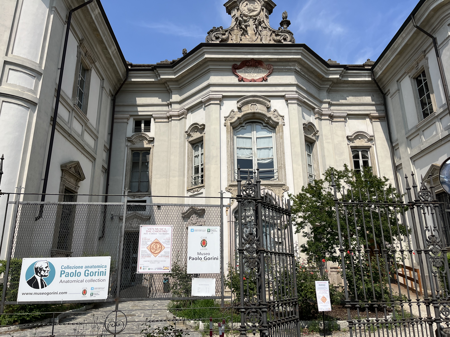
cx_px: 225
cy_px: 168
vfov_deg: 53.1
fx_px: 338
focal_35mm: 26
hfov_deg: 67.3
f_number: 1.6
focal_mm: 5.1
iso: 50
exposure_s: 1/5848
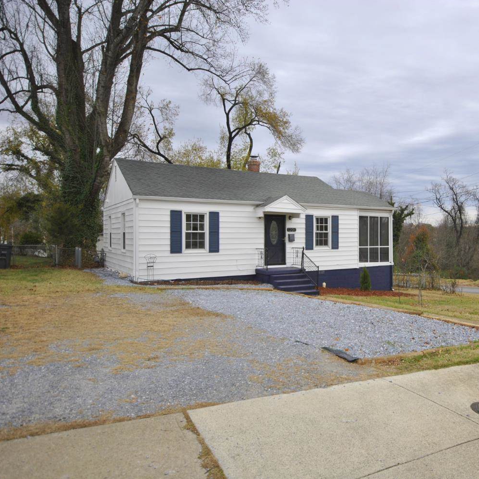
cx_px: 353
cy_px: 240
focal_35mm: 27
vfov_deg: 59.1
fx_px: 423
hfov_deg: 56.5
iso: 180
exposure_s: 1/125
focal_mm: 14
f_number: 5.6
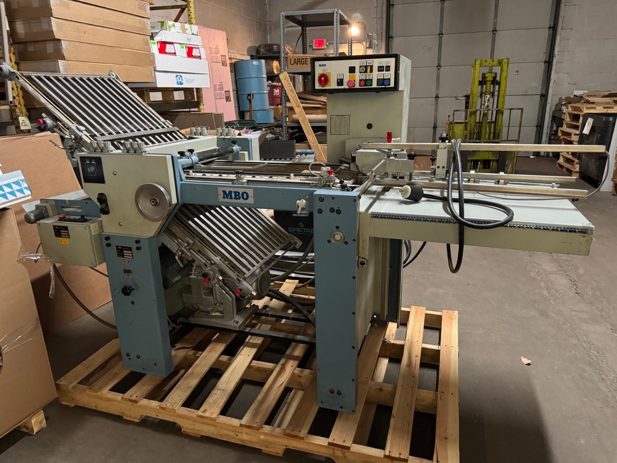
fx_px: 428
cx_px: 308
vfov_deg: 56.8
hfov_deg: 71.6
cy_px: 232
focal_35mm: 24
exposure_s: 1/30
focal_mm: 6.76
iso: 800
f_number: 1.78
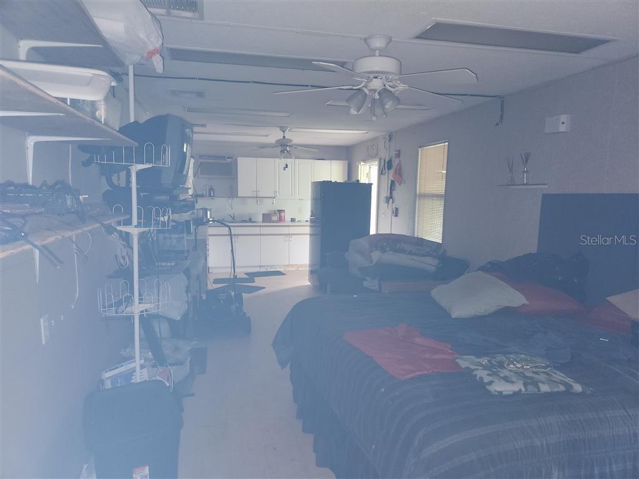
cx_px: 320
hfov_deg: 73.9
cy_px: 240
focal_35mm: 23
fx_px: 425
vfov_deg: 58.9
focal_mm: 5.4
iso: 125
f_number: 1.8
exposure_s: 1/21
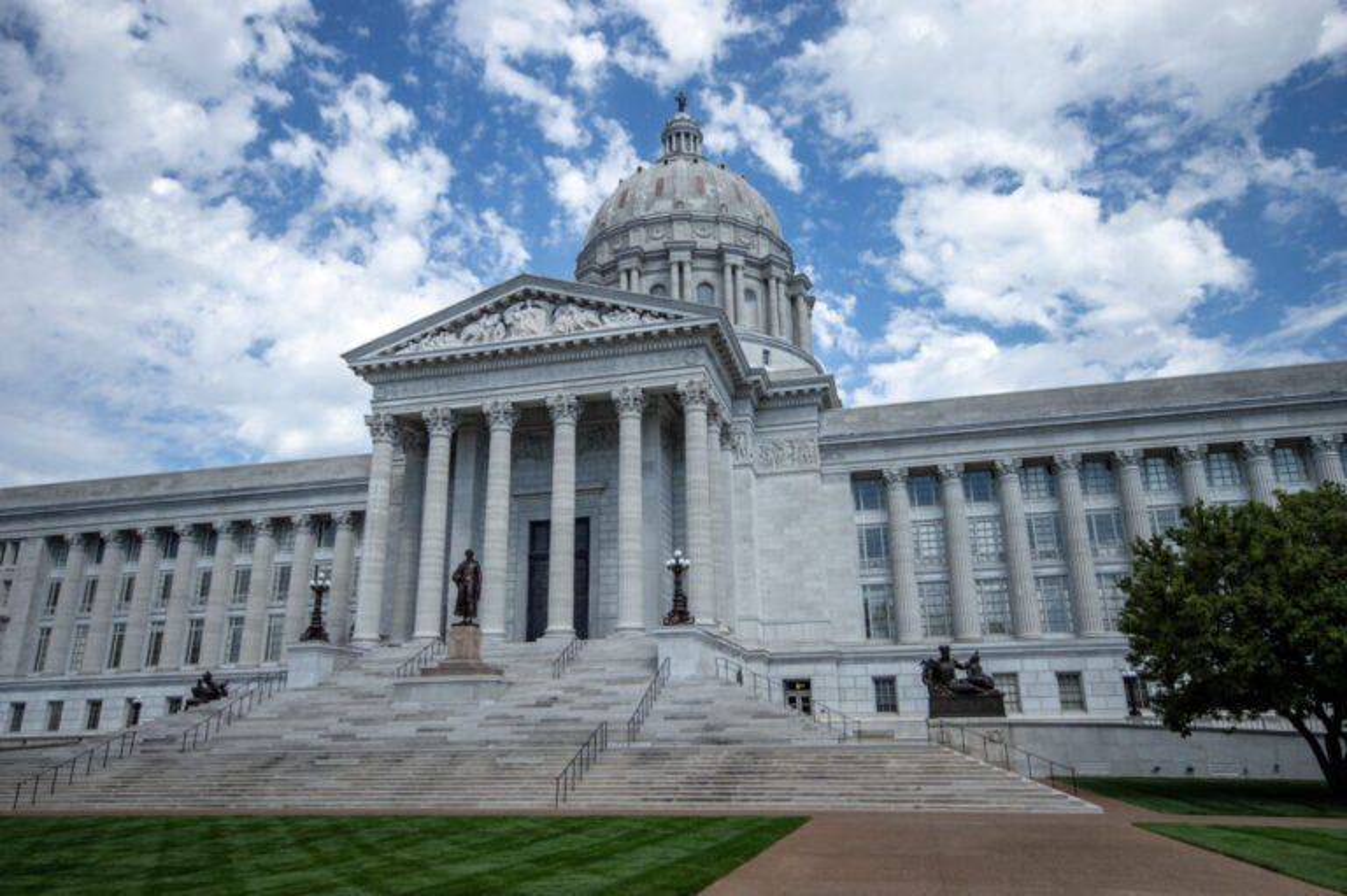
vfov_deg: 53.1
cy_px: 448
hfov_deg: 73.8
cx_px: 674
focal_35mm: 24
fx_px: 897
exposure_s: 1/1600
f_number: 5
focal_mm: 16
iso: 200
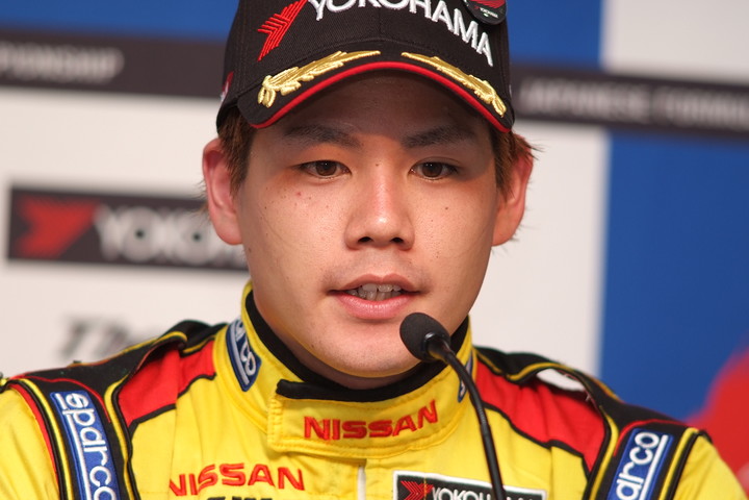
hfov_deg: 7.6
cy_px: 250
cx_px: 374
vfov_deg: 5.1
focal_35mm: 270
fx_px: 5617
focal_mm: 180
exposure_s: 1/250
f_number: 2.8
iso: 400
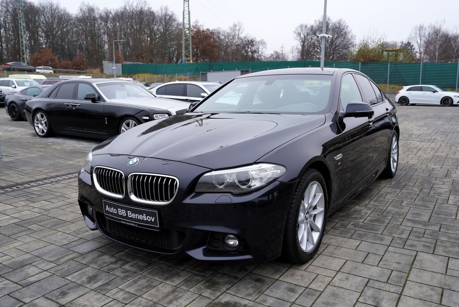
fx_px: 370
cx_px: 230
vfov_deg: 45.1
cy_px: 154
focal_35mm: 29
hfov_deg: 63.6
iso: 100
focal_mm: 29
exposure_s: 1/80
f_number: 4.5
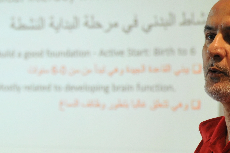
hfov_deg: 7.9
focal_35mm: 261
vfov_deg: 5.3
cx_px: 72
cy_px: 108
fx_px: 1666
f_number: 5.3
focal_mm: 105
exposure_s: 1/200
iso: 3200
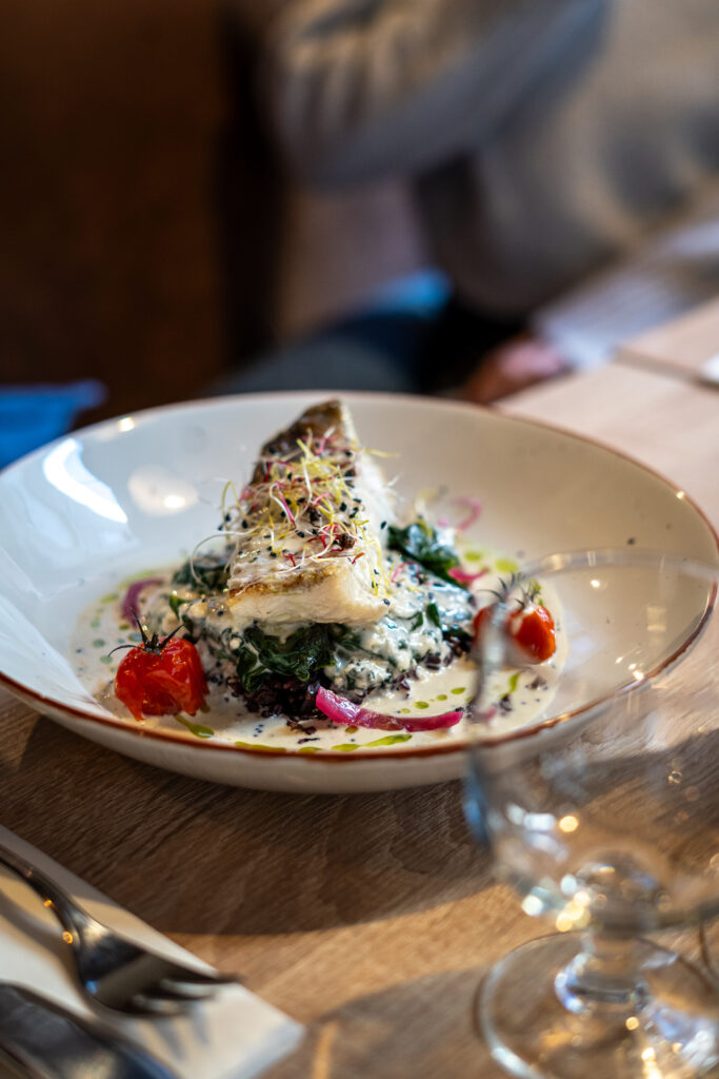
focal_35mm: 50
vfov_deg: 39.6
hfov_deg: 27.0
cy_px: 540
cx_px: 360
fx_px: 1497
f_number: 2.8
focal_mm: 50
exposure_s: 1/50
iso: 640
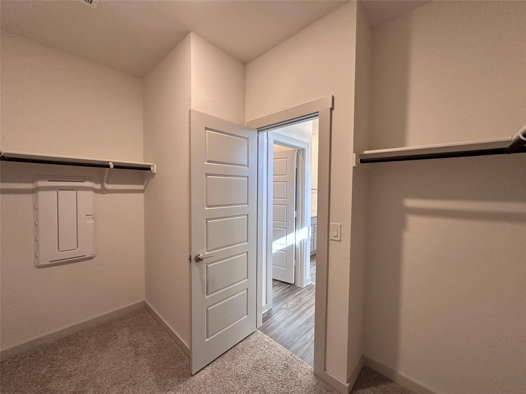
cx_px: 263
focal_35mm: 14
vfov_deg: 85.7
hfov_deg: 102.1
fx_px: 213
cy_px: 197
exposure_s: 1/120
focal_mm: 2.22
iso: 200
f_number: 2.2
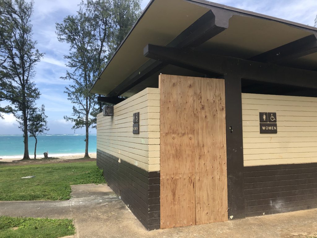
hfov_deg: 63.4
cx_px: 158
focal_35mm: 28
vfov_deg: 49.7
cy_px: 119
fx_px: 256
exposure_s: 1/1333
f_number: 1.8
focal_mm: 3.99
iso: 20
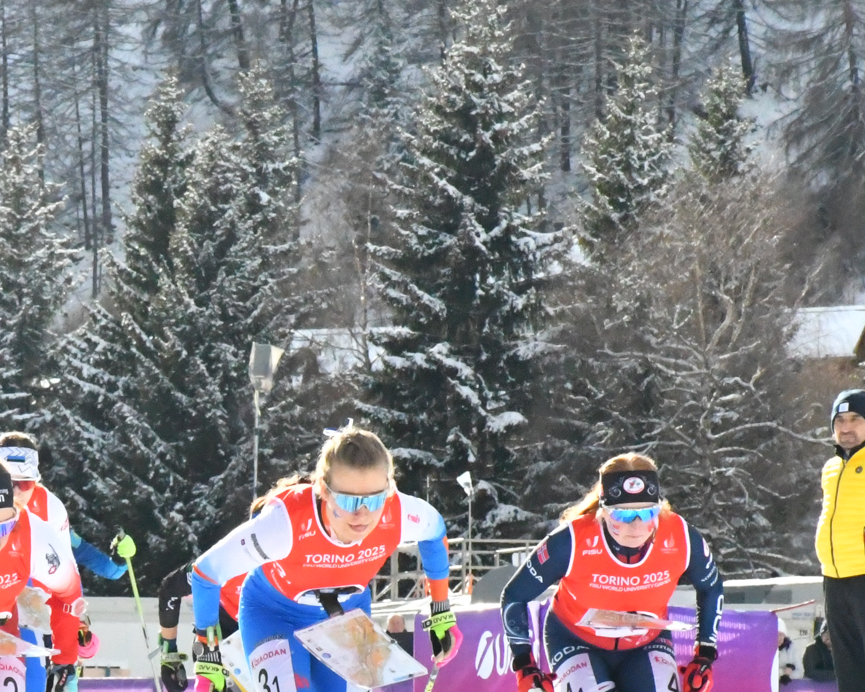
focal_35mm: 325
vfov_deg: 4.8
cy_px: 654
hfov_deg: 5.9
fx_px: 8319
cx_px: -80
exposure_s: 1/4000
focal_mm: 90
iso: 10000
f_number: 16
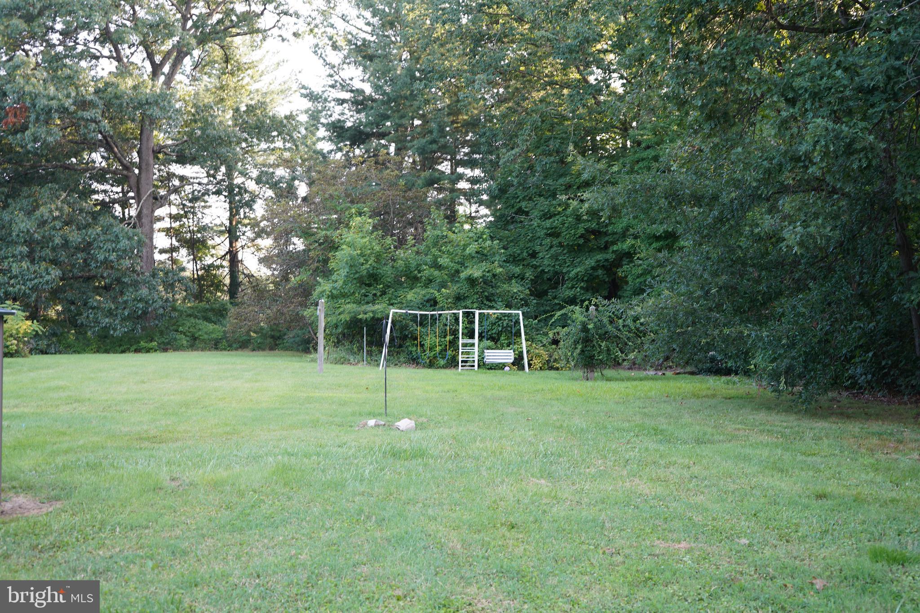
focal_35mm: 42
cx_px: 460
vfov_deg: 31.9
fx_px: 1073
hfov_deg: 46.4
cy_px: 306
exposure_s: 1/50
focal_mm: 42
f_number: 4.5
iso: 160
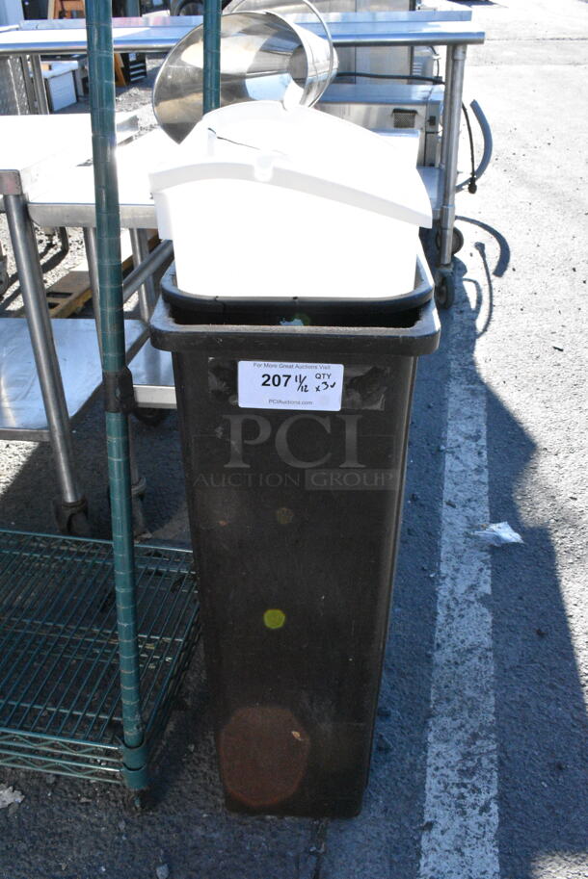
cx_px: 294
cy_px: 440
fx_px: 807
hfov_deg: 40.0
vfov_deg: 57.2
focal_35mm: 33
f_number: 20
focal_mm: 22
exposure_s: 1/1000
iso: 6400
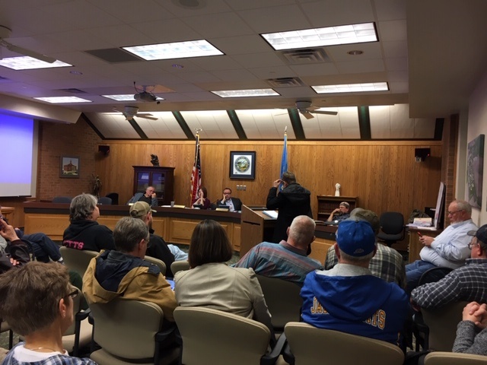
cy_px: 182
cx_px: 244
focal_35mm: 29
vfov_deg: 48.2
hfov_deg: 61.7
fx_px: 408
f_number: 2.2
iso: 64
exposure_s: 1/30
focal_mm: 4.15
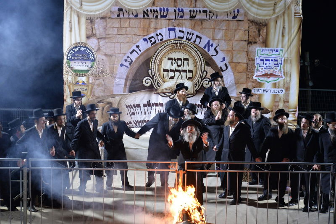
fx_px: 654
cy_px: 112
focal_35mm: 70
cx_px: 168
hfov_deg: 28.8
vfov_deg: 19.5
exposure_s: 1/100
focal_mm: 70
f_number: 4.5
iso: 1600
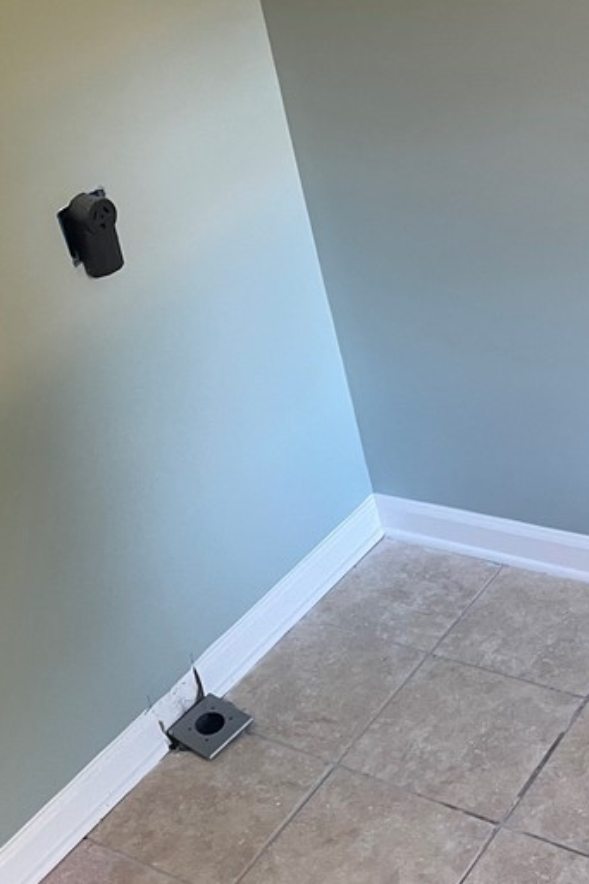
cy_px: 308
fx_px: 1325
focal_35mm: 54
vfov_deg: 36.6
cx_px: 227
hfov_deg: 25.0
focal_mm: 4.2
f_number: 1.6
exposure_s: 1/60
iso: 200
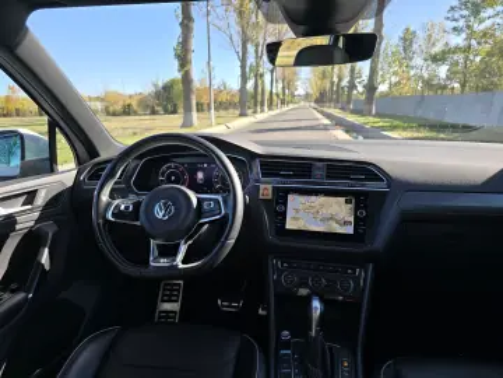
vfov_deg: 58.9
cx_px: 252
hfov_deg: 73.9
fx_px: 334
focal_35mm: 23
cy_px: 189
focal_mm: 6.3
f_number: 1.7
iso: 12
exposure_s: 1/192
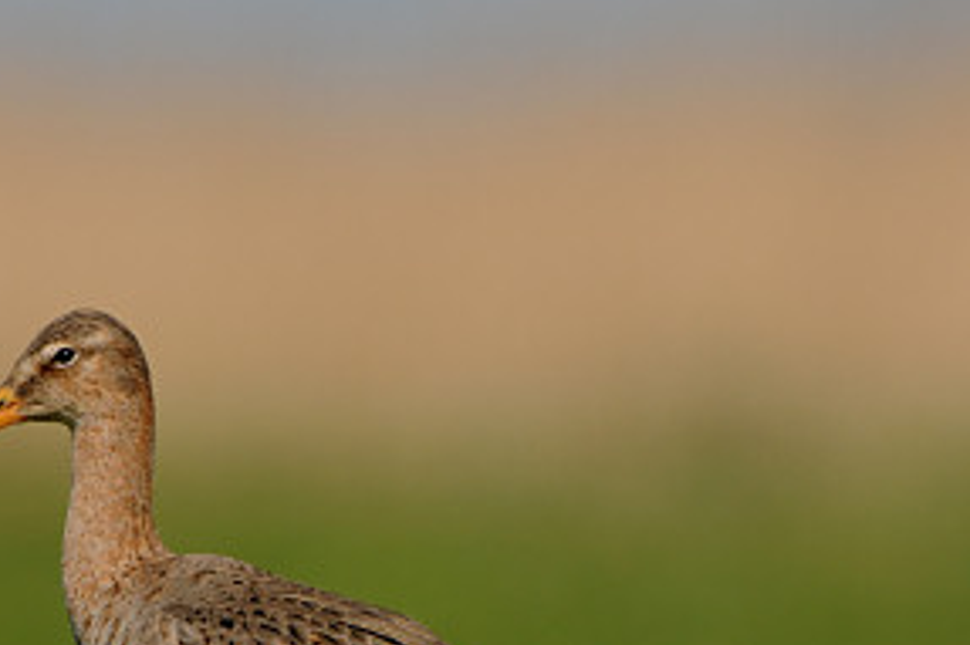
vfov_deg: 1.1
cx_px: 284
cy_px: 615
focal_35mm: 1254
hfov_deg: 1.6
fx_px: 33768
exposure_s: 1/1250
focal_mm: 400
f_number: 5.6
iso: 200
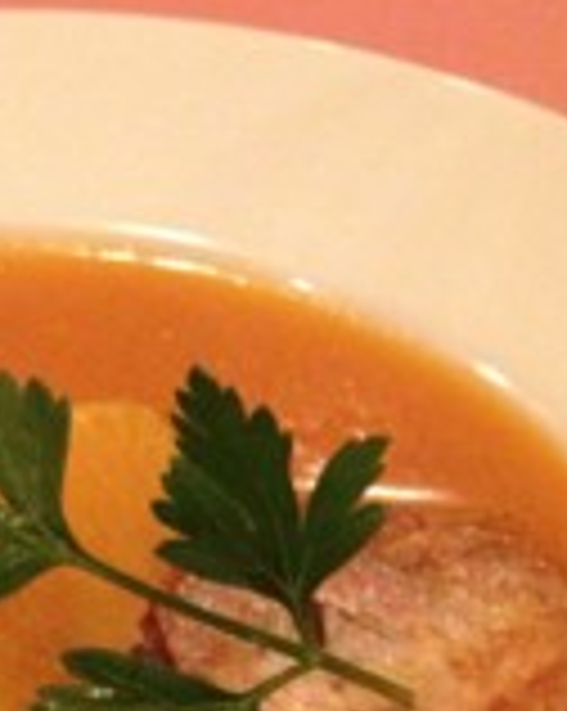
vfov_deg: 18.1
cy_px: 693
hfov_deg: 14.5
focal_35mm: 104
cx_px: -36
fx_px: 2186
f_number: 2.4
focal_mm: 4.28
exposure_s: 1/15
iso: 640
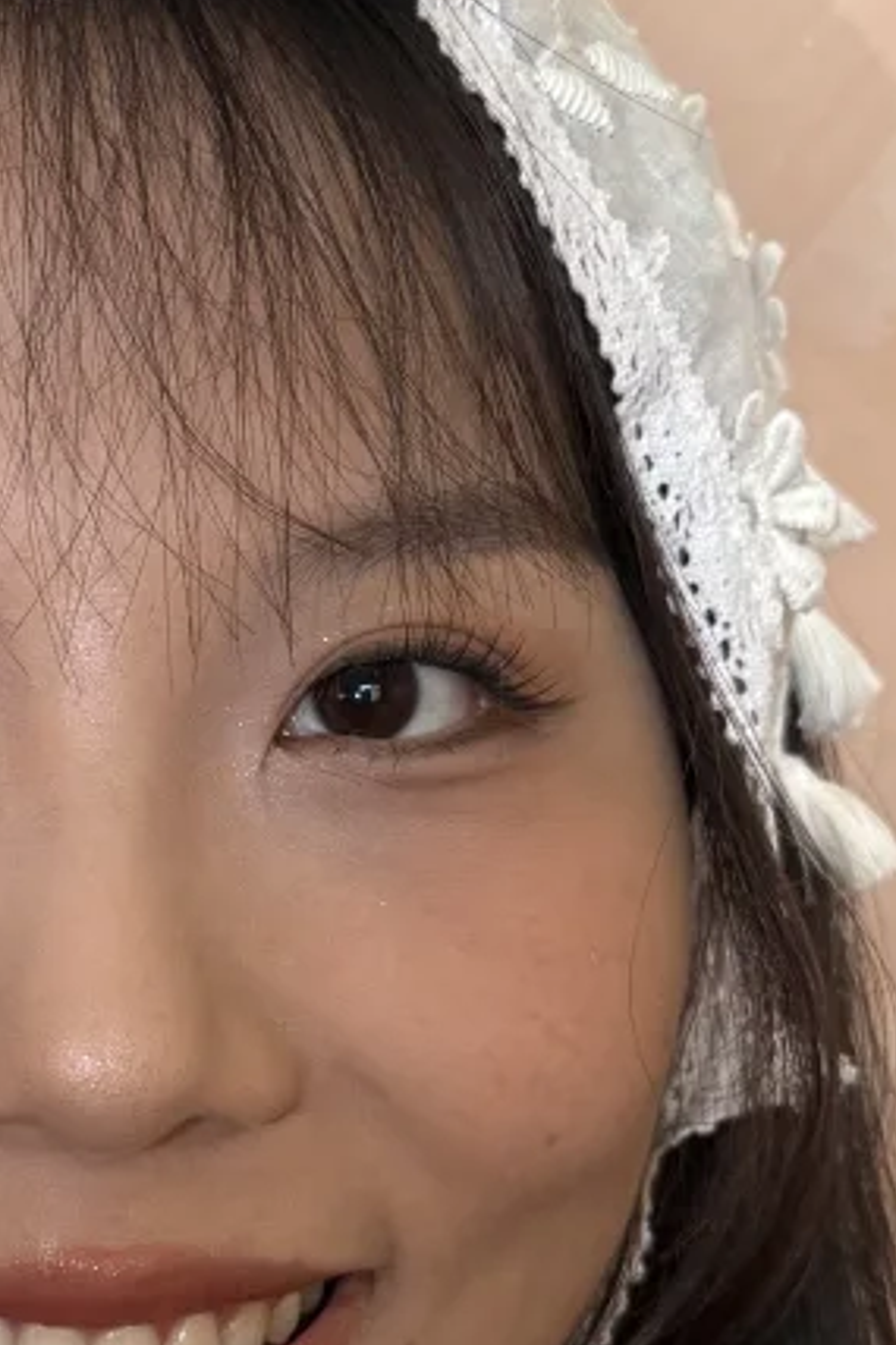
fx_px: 3138
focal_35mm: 84
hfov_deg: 16.0
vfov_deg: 24.1
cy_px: 842
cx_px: 35
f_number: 1.78
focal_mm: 6.76
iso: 250
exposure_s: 1/60
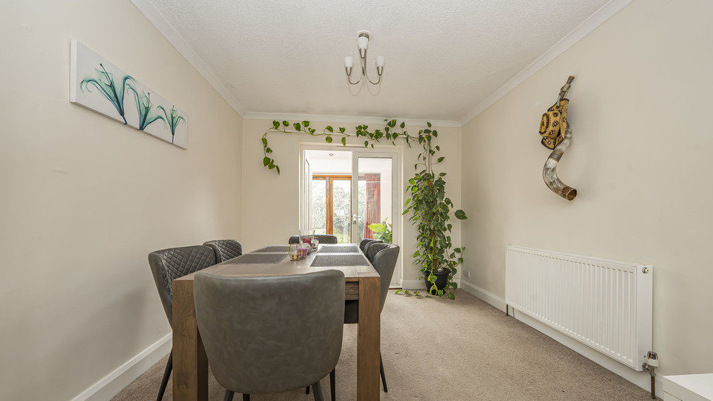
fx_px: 246
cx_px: 364
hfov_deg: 110.8
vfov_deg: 78.2
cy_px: 223
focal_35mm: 13
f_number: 9
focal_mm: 12
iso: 320
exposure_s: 1/6
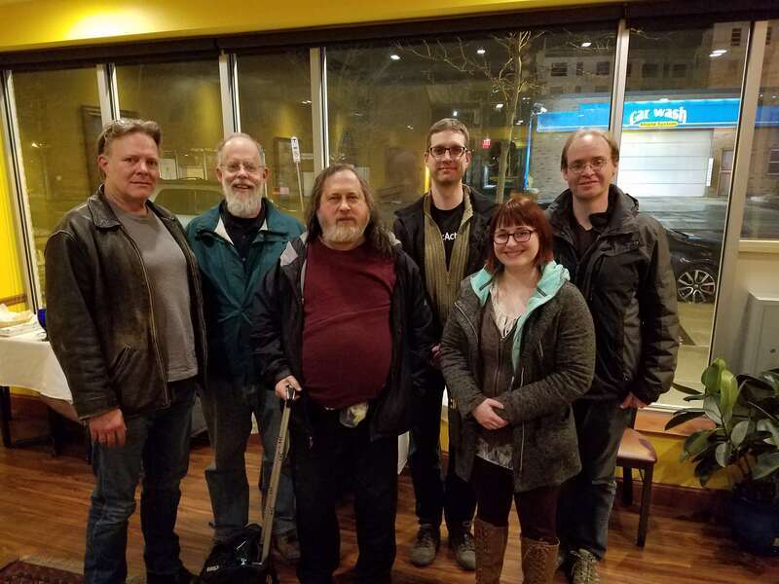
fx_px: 585
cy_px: 292
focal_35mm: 26
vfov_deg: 53.1
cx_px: 390
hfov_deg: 67.3
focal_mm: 4.2
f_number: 1.7
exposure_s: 1/10
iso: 640
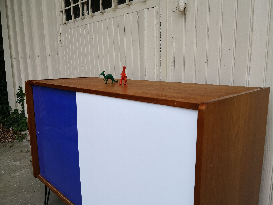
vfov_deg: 51.4
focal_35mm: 27
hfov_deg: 65.3
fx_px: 213
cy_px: 102
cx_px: 136
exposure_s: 1/900
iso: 125
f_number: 1.6
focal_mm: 3.95
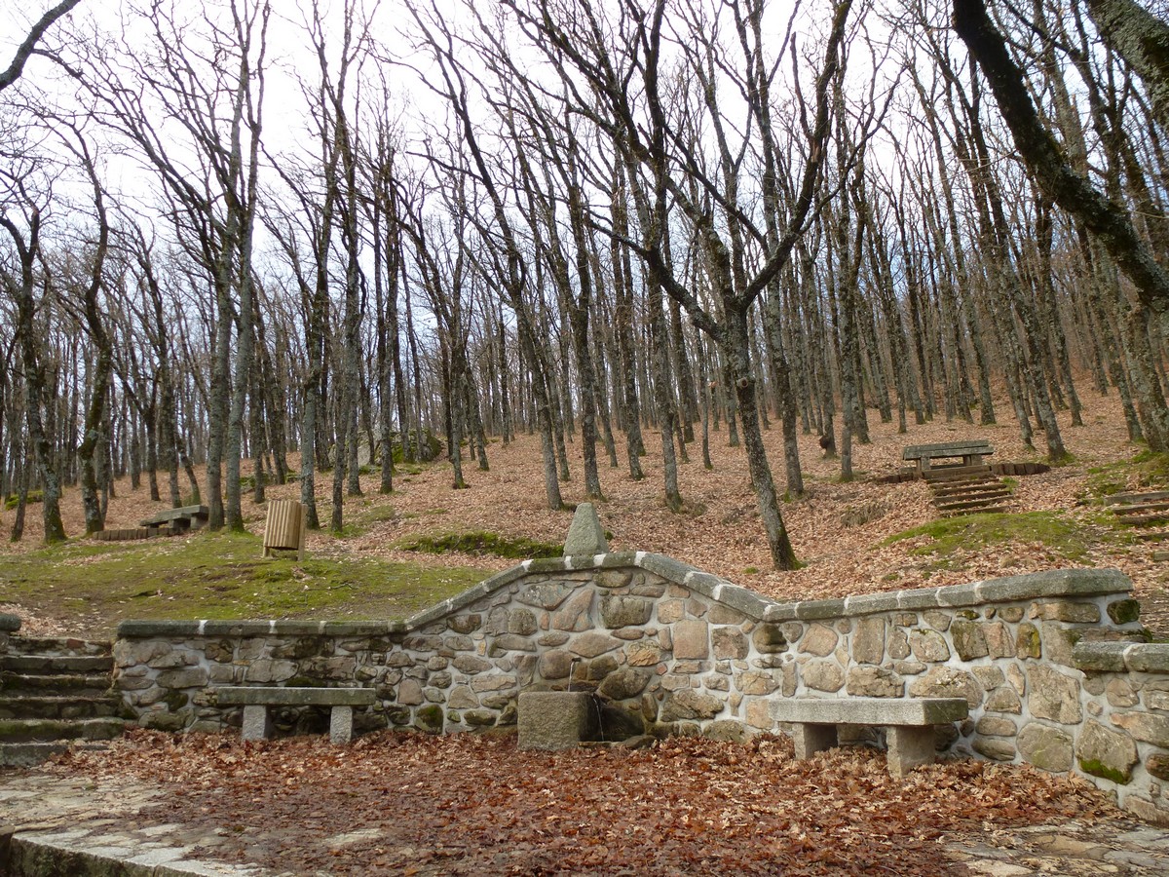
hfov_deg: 71.6
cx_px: 584
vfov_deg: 56.8
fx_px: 810
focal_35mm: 24
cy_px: 438
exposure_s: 1/60
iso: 100
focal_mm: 4.3
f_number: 3.3
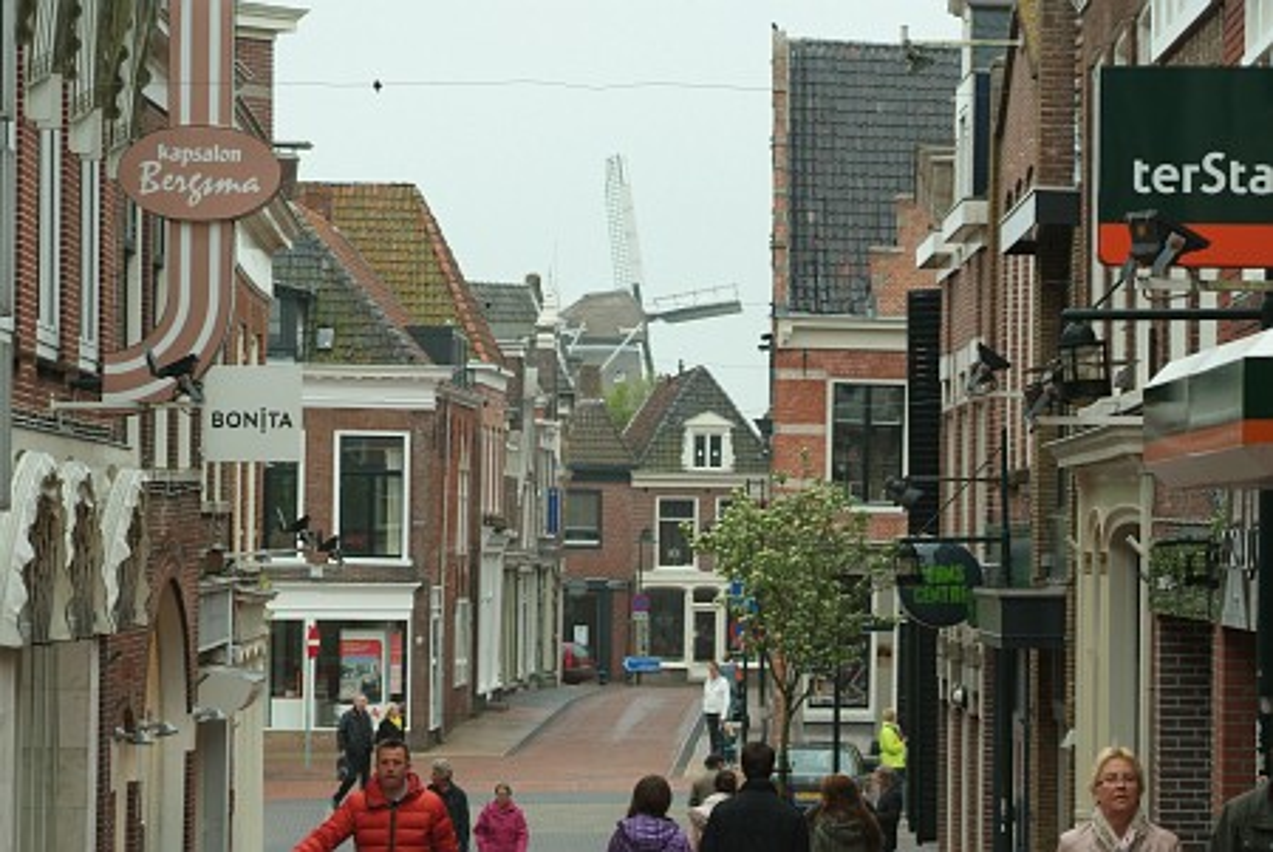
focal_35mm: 128
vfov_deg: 10.7
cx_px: 636
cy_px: 426
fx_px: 4531
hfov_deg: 16.0
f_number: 6.7
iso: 400
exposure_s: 1/180
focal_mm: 85
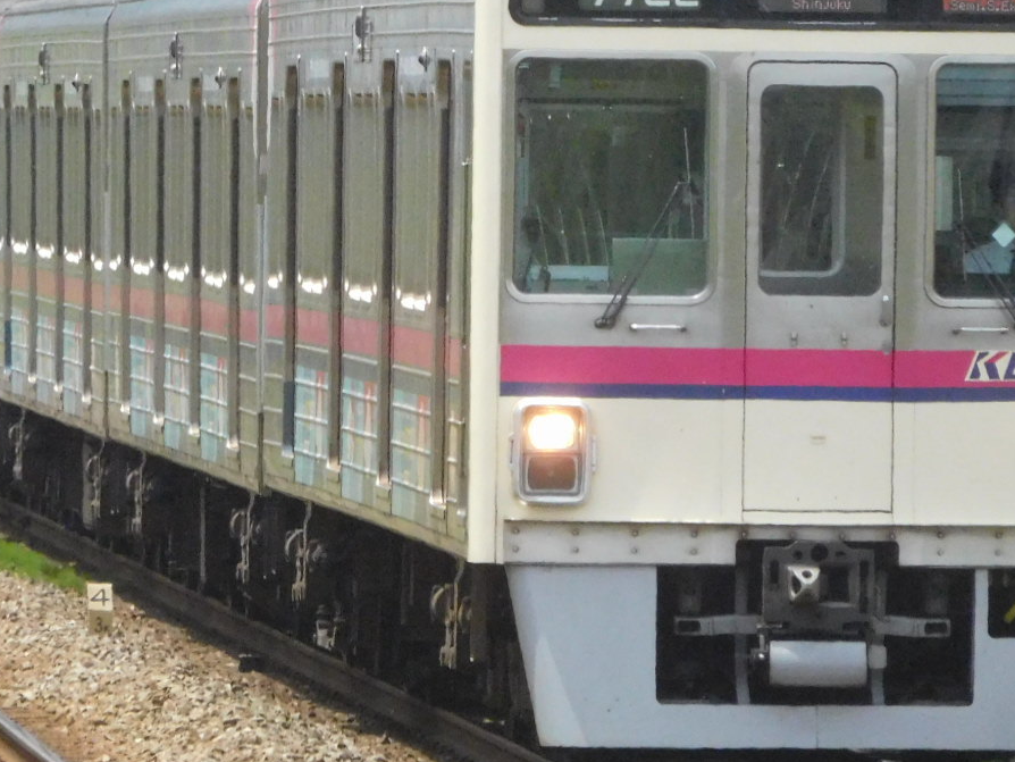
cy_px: 176
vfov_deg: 1.8
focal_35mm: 805
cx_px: 346
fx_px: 23610
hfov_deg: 2.5
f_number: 12.8
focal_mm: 80.3
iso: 800
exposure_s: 1/400
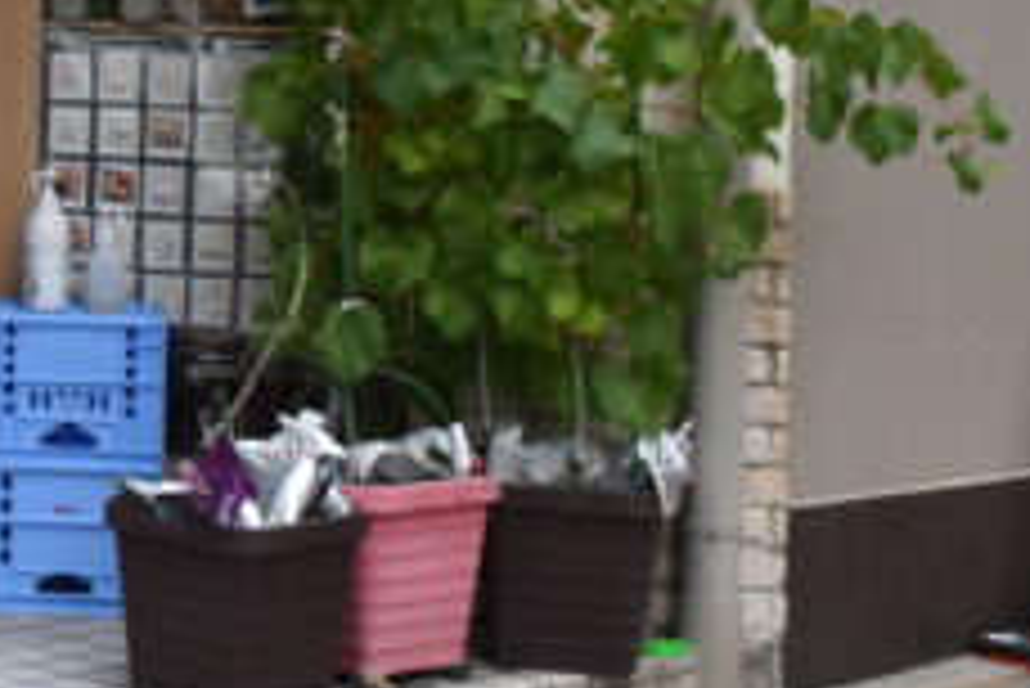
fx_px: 3884
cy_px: -117
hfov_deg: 14.1
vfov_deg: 10.0
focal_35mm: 136
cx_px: -522
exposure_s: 1/200
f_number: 7.1
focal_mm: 27
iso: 400
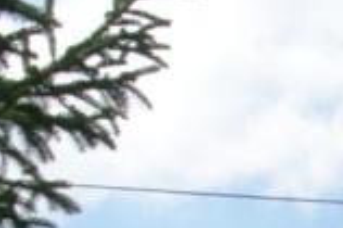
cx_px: 660
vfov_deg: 5.2
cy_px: 515
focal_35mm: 256
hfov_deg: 7.7
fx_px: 2437
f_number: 5.6
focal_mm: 5.8
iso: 71
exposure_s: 1/1167
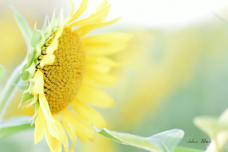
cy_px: 76
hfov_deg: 16.1
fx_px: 804
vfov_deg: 10.8
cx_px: 114
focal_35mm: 127
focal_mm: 85
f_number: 1.6
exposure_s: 1/200
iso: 100
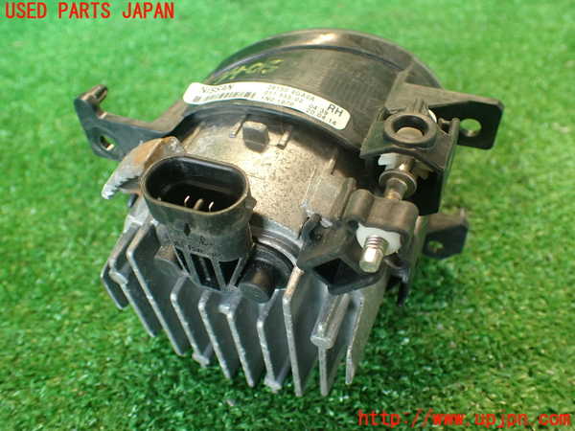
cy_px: 216
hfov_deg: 56.8
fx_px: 532
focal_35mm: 32
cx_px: 288
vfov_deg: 44.2
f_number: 2.4
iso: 320
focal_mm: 5.79
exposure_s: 1/30
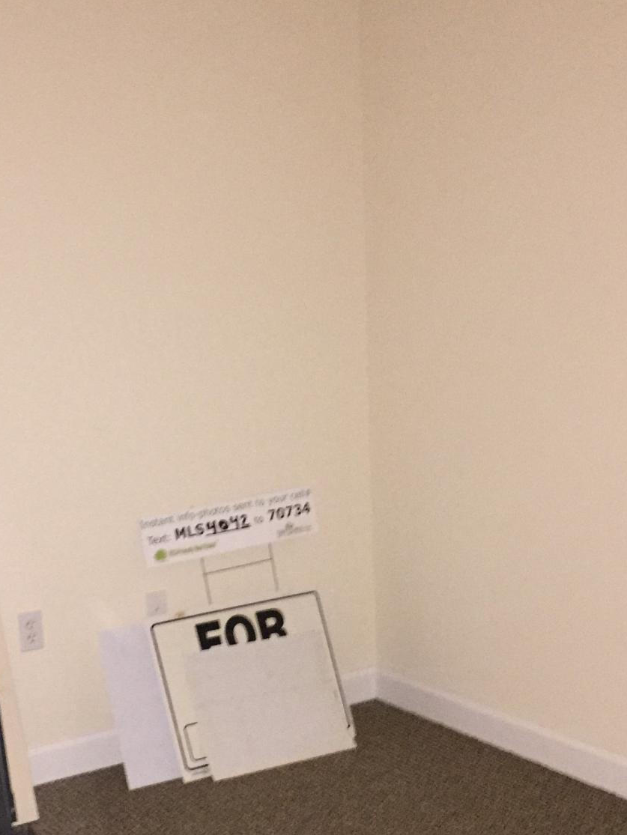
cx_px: 195
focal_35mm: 52
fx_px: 1255
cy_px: 554
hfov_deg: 27.8
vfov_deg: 36.4
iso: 400
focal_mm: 4.15
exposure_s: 1/16
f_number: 2.2
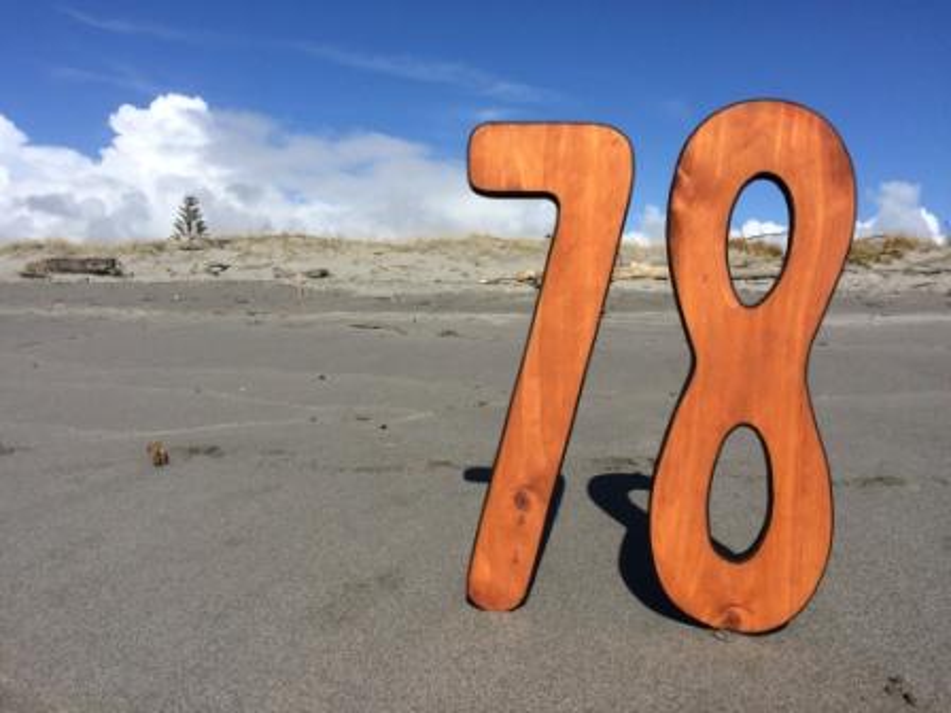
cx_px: 476
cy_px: 356
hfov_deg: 61.7
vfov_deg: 48.2
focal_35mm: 29
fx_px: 797
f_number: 2.2
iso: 32
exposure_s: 1/3731
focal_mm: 4.15
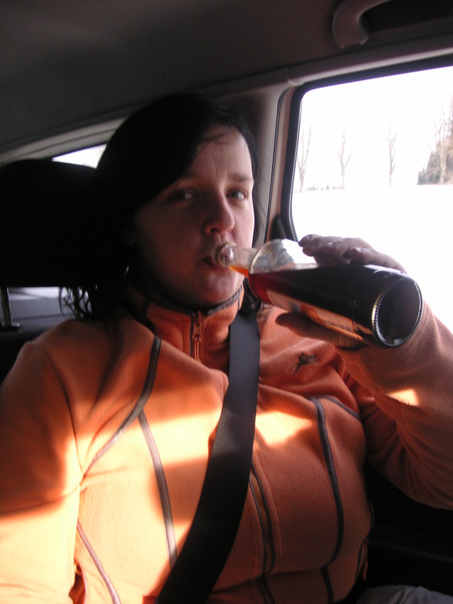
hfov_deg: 38.7
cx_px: 226
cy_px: 302
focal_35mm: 37
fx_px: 646
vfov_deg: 50.1
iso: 50
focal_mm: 6.1
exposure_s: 1/90
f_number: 2.8
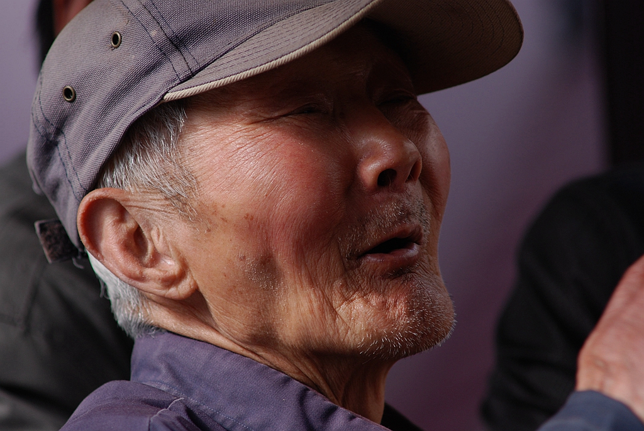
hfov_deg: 6.5
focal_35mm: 315
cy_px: 216
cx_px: 322
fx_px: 5640
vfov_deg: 4.4
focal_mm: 210
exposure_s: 1/200
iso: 200
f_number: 5
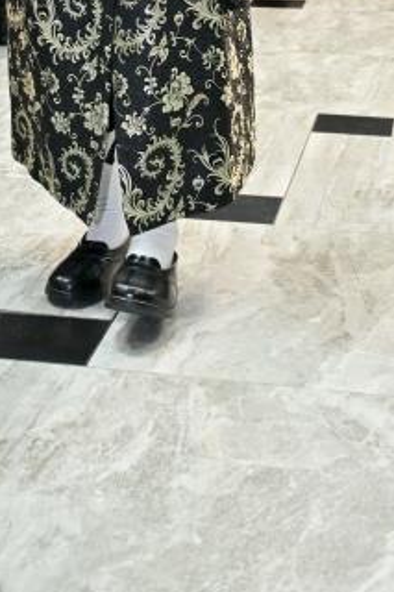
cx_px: 34
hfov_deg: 13.9
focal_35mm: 98
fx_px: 1604
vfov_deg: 18.6
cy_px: -283
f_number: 4
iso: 800
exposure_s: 1/200
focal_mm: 30.5
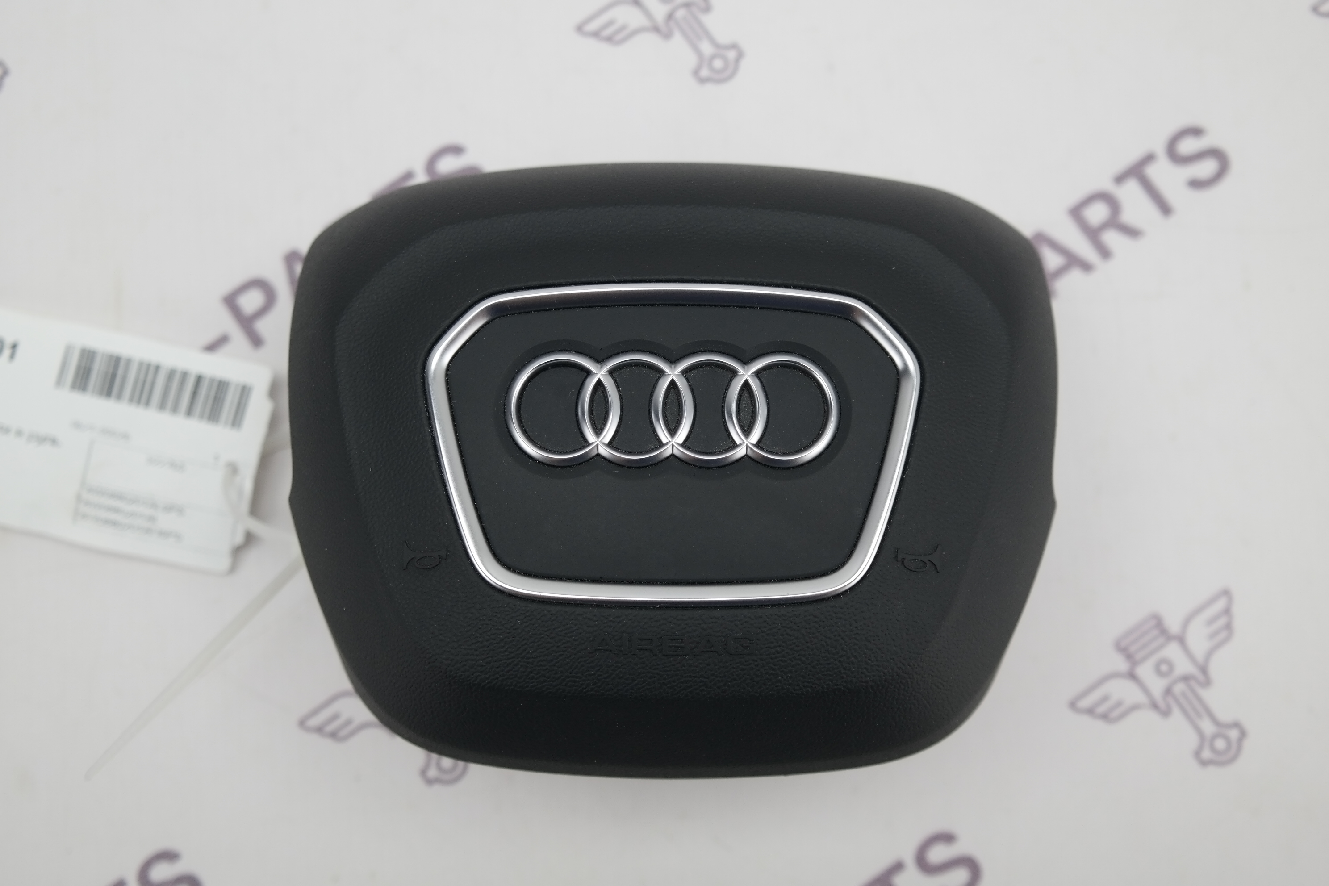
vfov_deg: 32.6
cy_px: 443
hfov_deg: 47.4
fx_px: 1513
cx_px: 664
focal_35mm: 41
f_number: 4
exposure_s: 1/80
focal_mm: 27
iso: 200
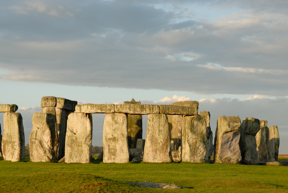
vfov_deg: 13.4
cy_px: 130
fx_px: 817
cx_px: 122
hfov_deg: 20.0
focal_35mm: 102
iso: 100
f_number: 5.6
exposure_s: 1/125
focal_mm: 48
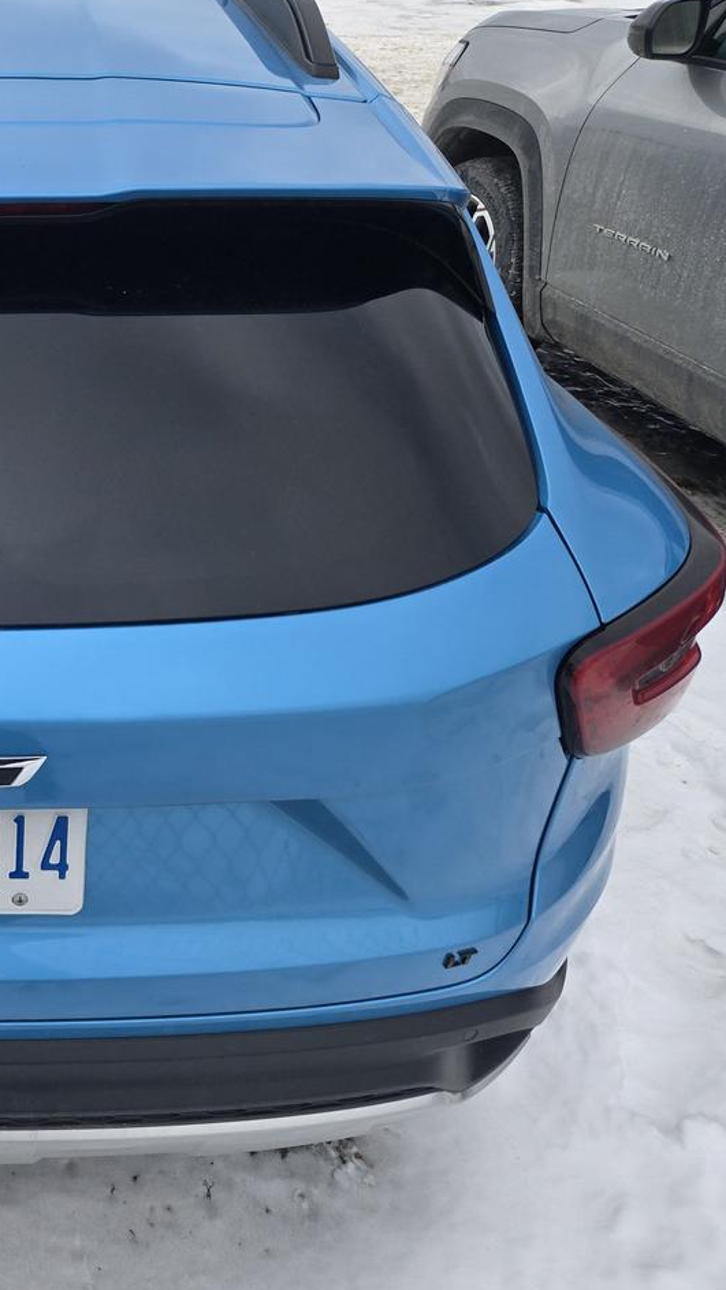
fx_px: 1163
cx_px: -126
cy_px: 650
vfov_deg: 58.0
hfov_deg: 30.1
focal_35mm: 34
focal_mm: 5.4
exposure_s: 1/1170
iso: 25
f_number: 1.8
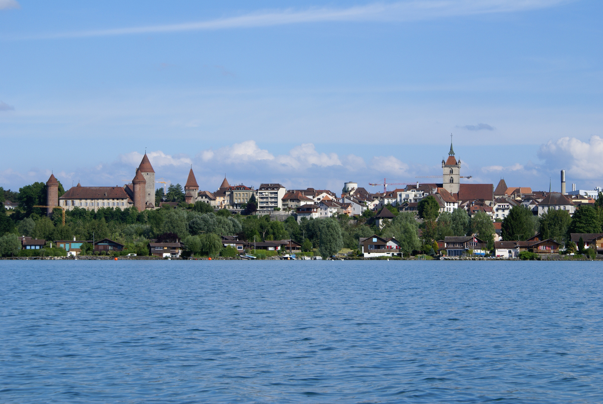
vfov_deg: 13.1
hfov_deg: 19.4
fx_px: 1761
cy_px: 202
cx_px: 302
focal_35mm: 105
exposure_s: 1/250
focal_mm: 70
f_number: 13
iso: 100
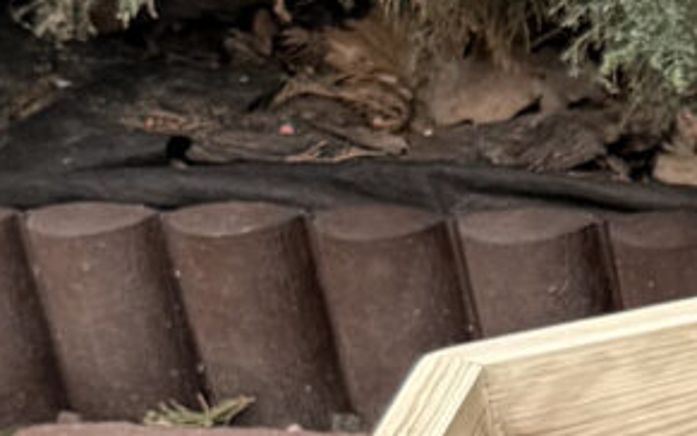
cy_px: 865
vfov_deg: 5.7
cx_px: 1983
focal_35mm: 224
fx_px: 4256
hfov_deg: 8.2
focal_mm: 6.76
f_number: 1.78
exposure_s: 1/528
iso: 80
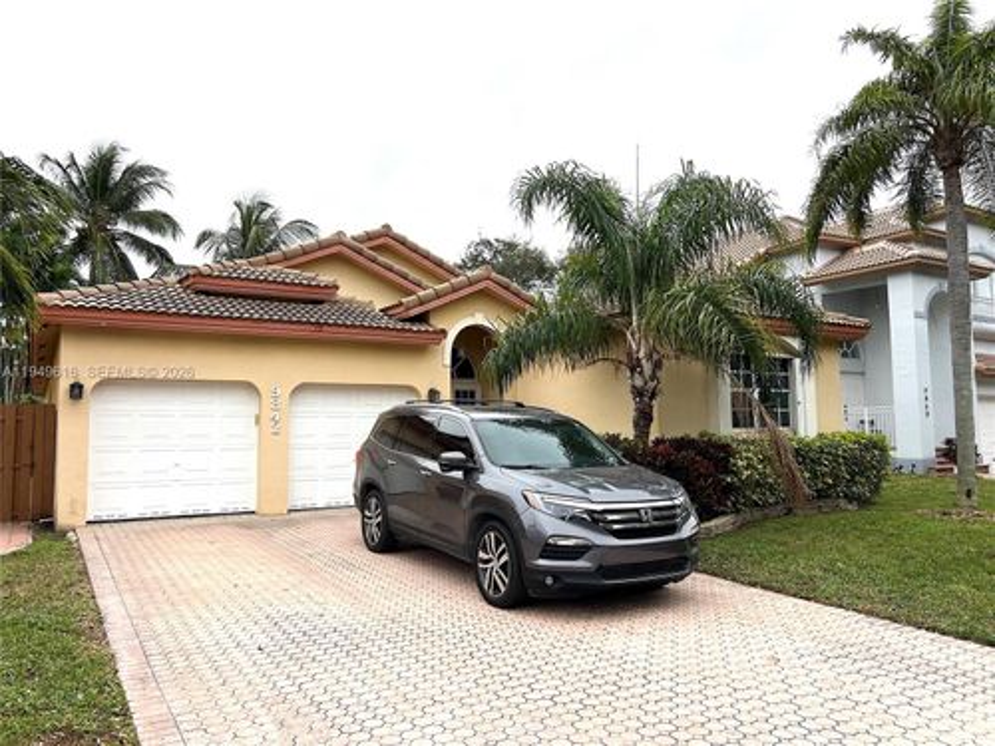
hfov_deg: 67.3
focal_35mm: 26
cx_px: 498
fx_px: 747
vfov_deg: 53.1
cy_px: 373
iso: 50
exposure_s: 1/621
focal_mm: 5.7
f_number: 1.5
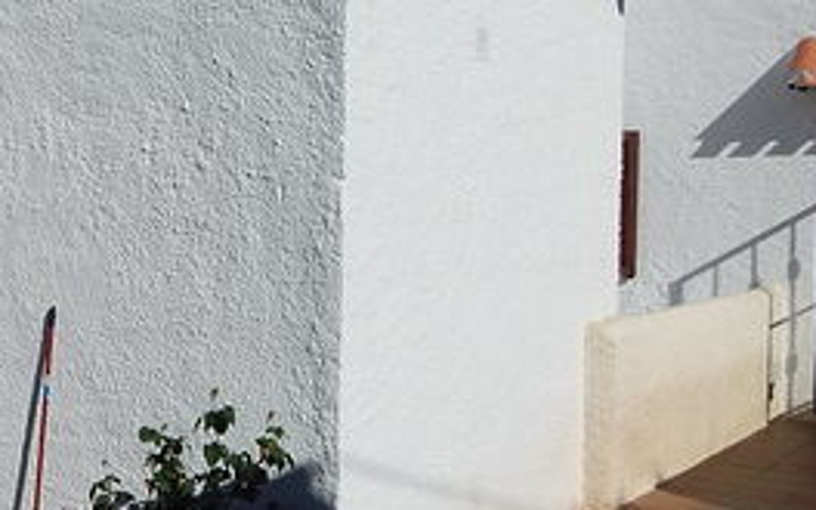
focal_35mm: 59
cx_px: -19
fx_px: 1312
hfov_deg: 31.6
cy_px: 223
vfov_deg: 22.0
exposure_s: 1/1500
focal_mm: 4
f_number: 6
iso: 125
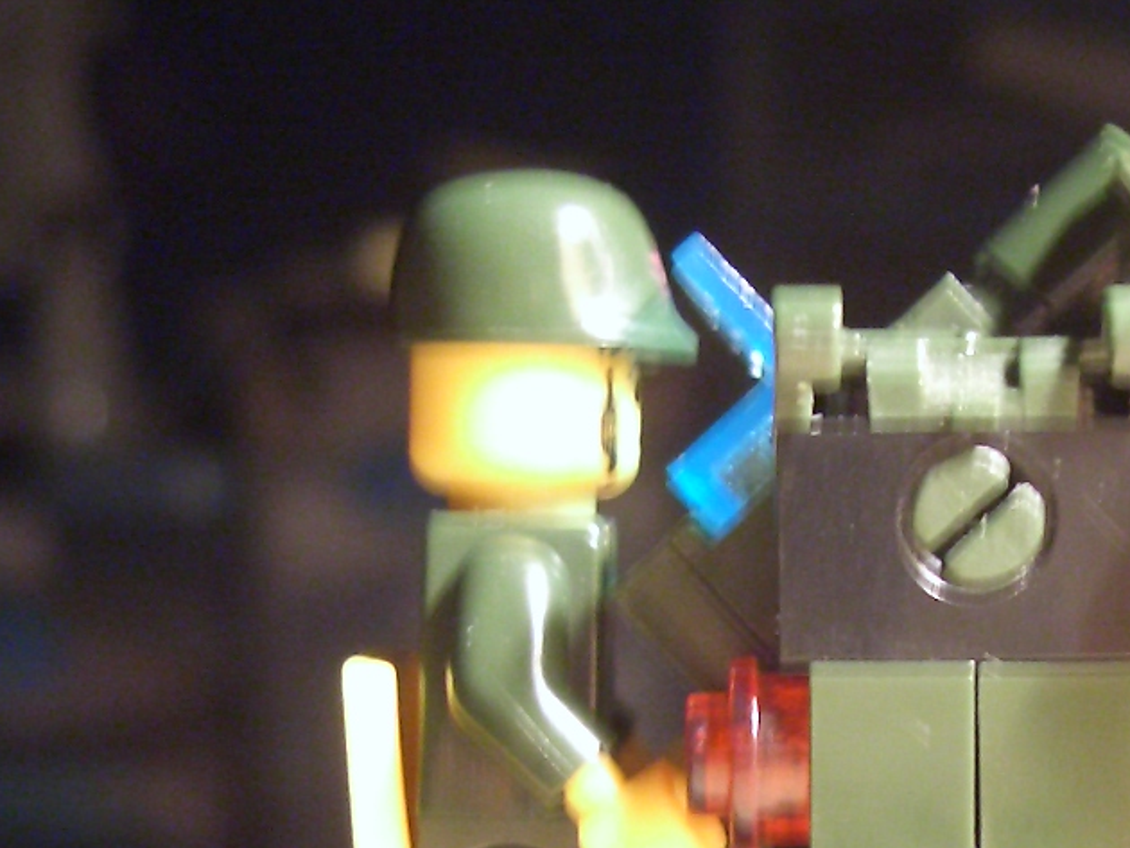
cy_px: 807
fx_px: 3233
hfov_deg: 19.5
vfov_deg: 14.7
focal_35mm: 99
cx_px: 1019
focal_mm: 8
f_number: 2.8
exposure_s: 1/8
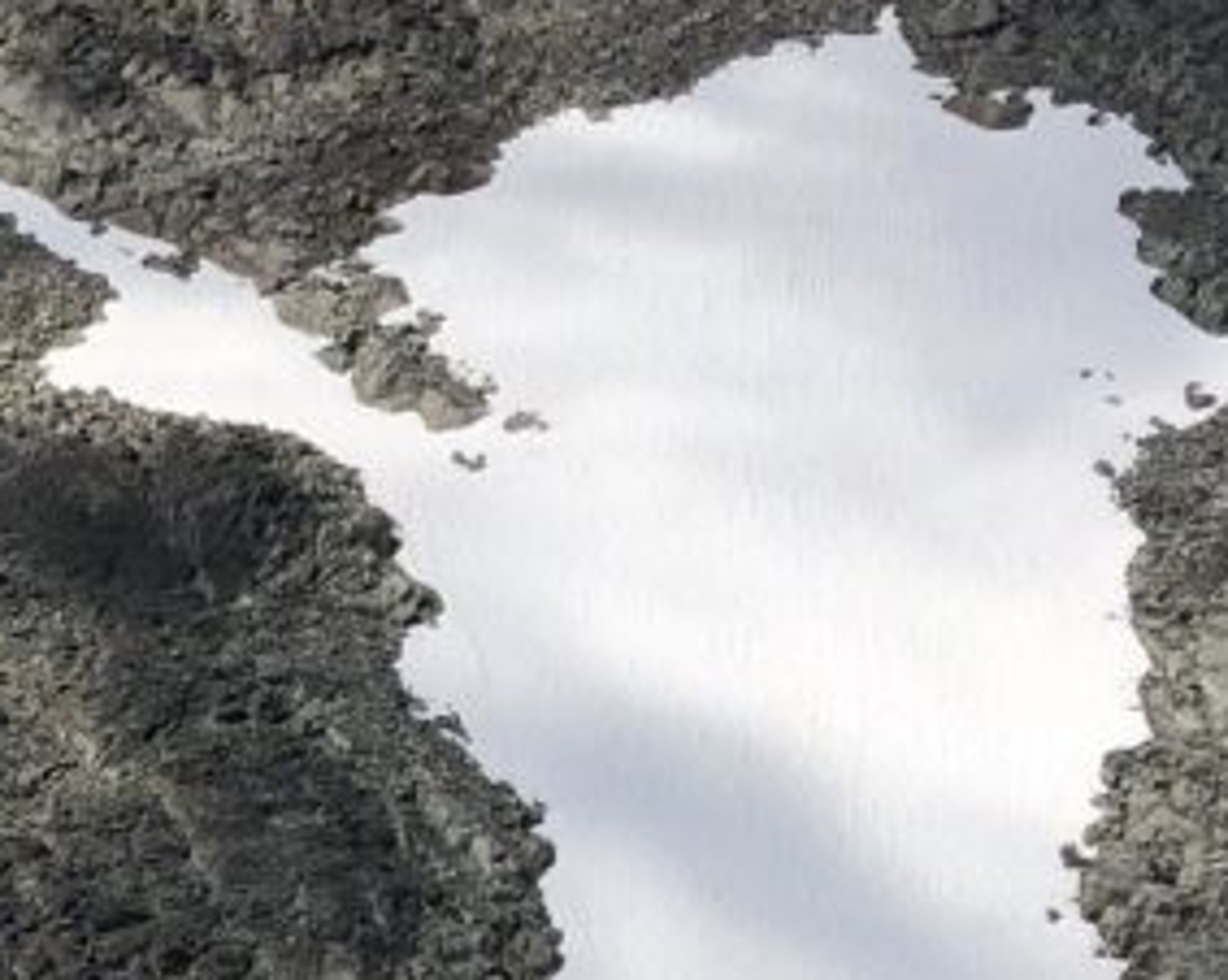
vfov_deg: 14.4
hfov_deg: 18.9
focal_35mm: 99
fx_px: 3596
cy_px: 1492
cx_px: 4
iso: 25
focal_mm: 3.99
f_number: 1.8
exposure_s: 1/8000
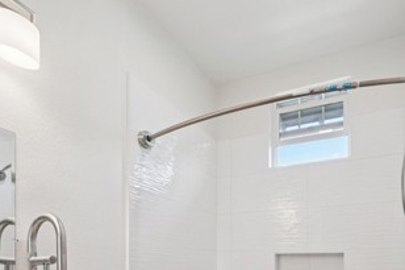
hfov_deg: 67.4
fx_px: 304
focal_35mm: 27
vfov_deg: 42.4
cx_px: 214
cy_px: 261
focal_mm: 13
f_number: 8
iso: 320
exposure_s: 1/30
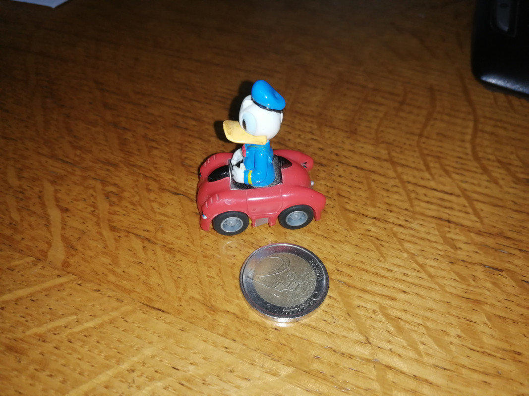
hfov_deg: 65.3
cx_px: 264
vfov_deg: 51.3
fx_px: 413
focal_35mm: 27
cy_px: 198
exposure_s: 1/60
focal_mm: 3.96
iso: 160
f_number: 1.8
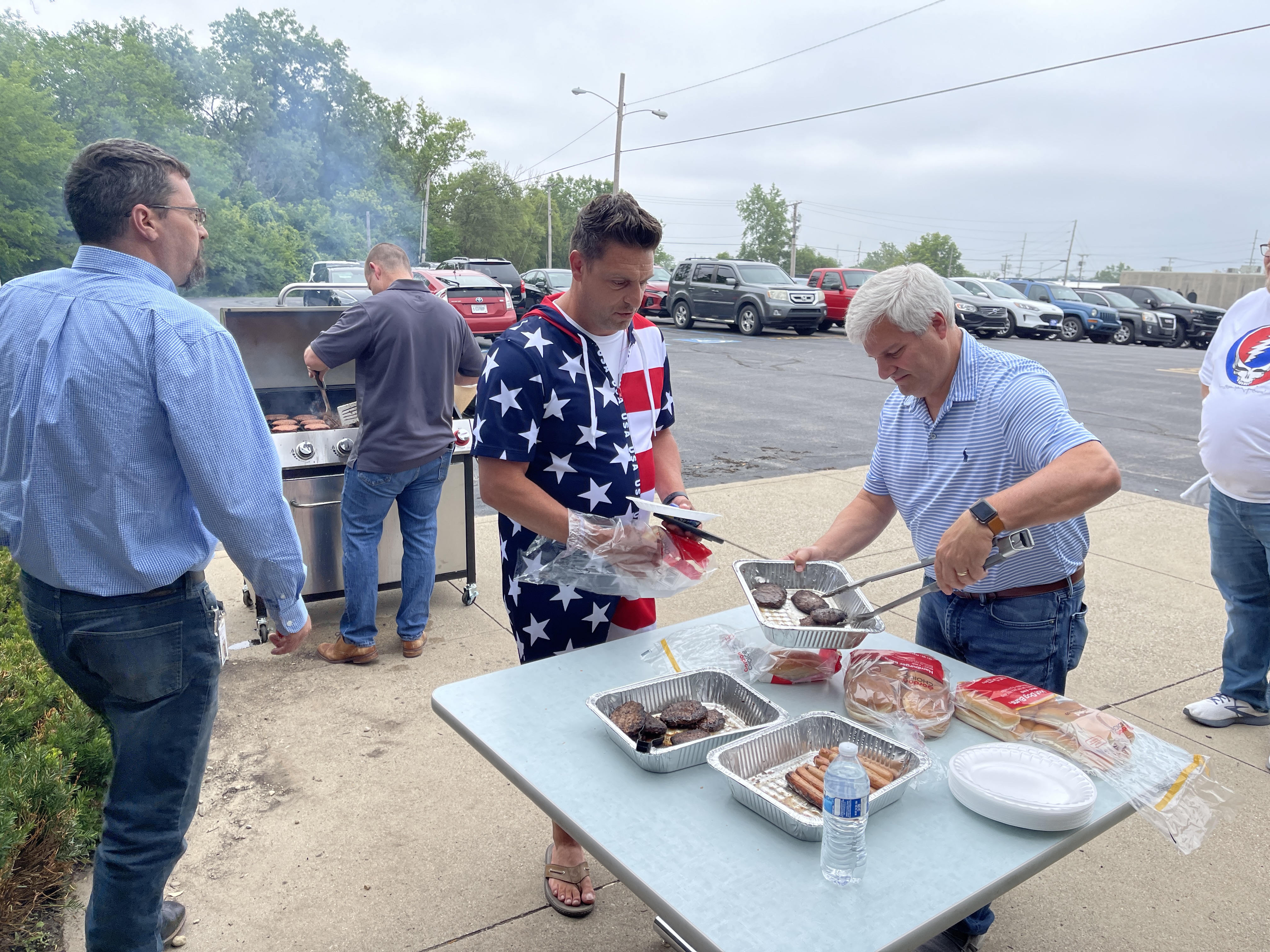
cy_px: 476
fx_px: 954
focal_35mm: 26
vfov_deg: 53.1
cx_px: 635
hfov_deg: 67.3
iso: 32
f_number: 1.6
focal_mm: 5.1
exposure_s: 1/2203
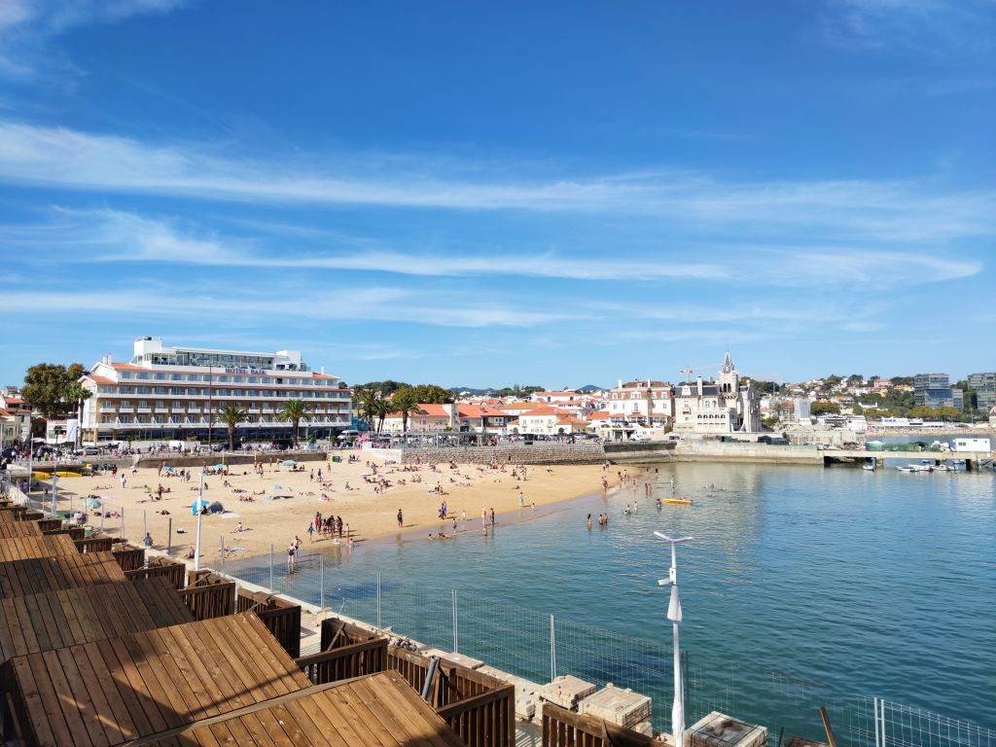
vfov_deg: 56.8
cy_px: 374
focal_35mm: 24
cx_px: 498
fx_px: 691
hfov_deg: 71.6
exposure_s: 1/2429
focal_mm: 6.72
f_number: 1.69
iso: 102
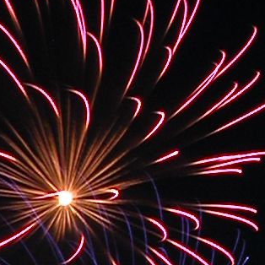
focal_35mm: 126
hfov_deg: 13.8
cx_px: 62
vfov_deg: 13.4
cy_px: 333
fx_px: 1091
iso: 100
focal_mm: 8.9
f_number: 7.1
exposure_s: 8
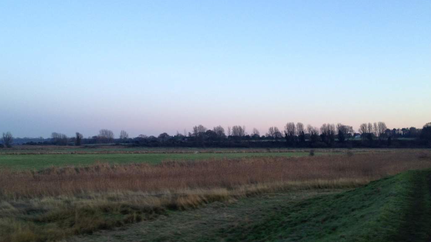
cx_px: 206
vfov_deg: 29.6
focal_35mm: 40
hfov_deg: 50.5
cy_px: 143
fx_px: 457
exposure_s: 1/30
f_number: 2.4
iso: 50
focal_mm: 4.28
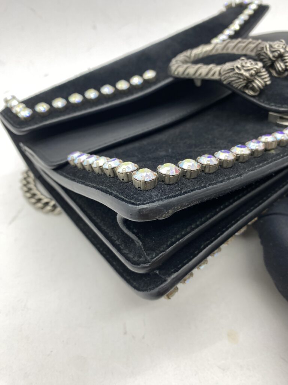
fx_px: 277
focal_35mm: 25
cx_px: 144
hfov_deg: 54.9
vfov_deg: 69.4
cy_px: 192
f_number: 1.8
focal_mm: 4.25
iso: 50
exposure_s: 1/100
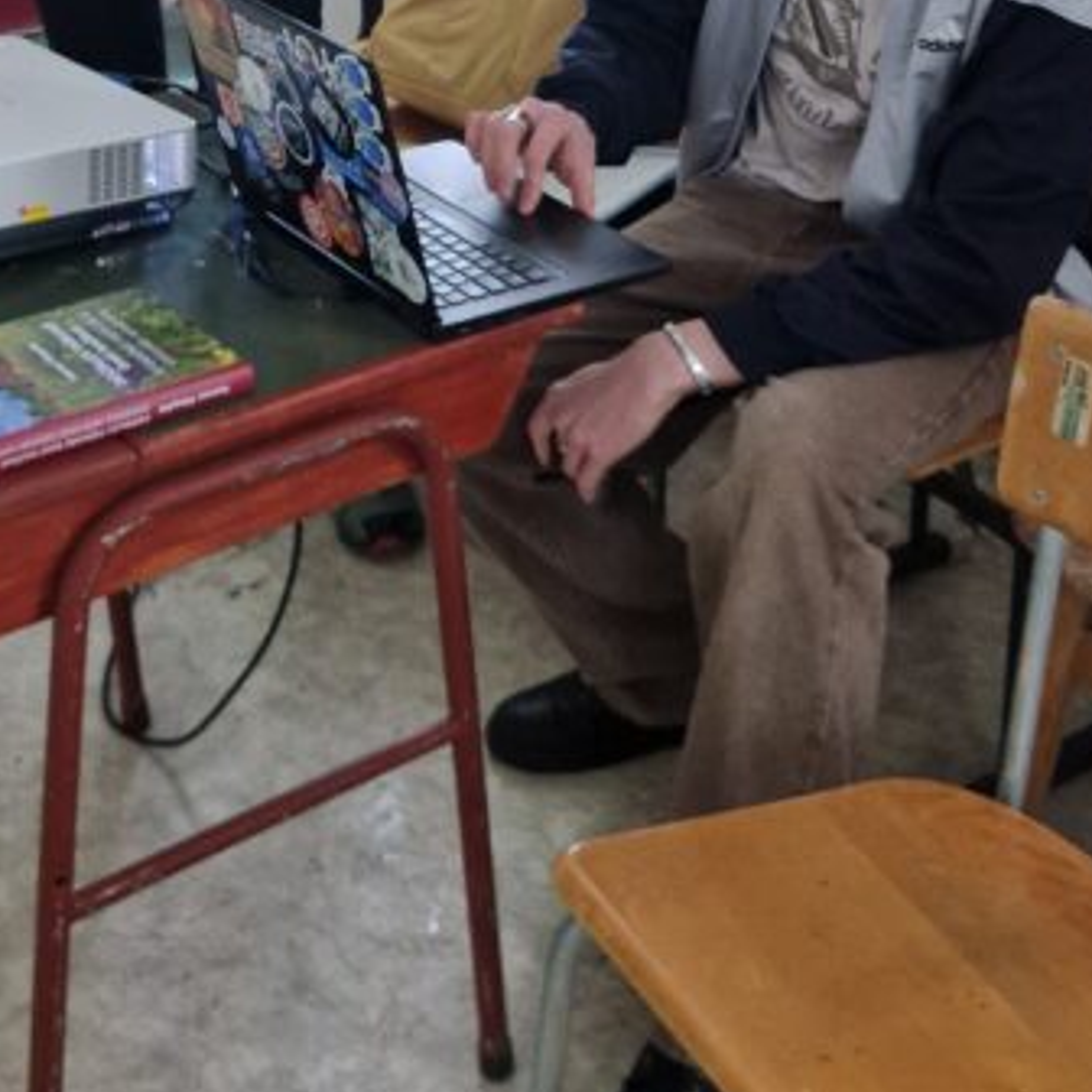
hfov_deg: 27.5
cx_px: 335
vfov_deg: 26.1
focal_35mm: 62
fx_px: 2213
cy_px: -29
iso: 400
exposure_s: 1/100
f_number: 1.8
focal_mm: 5.4
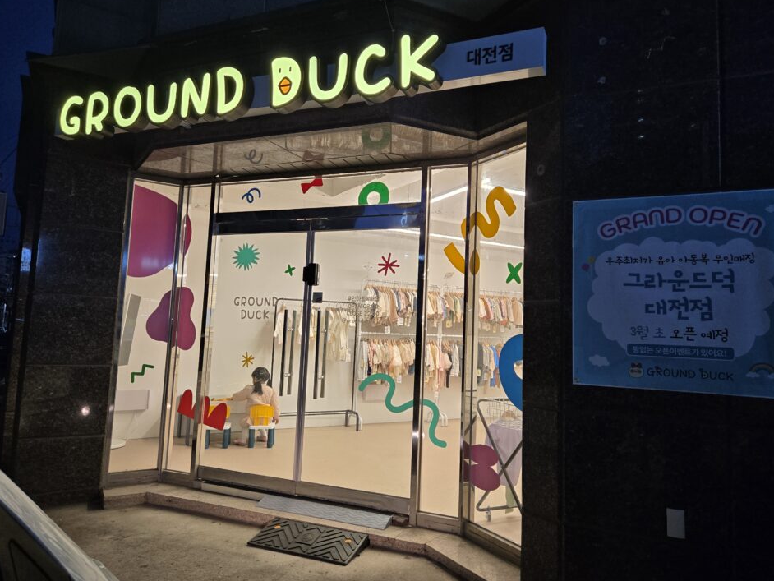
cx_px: 388
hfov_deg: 69.4
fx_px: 559
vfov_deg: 54.9
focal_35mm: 25
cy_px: 279
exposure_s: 1/120
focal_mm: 5.4
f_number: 1.8
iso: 160
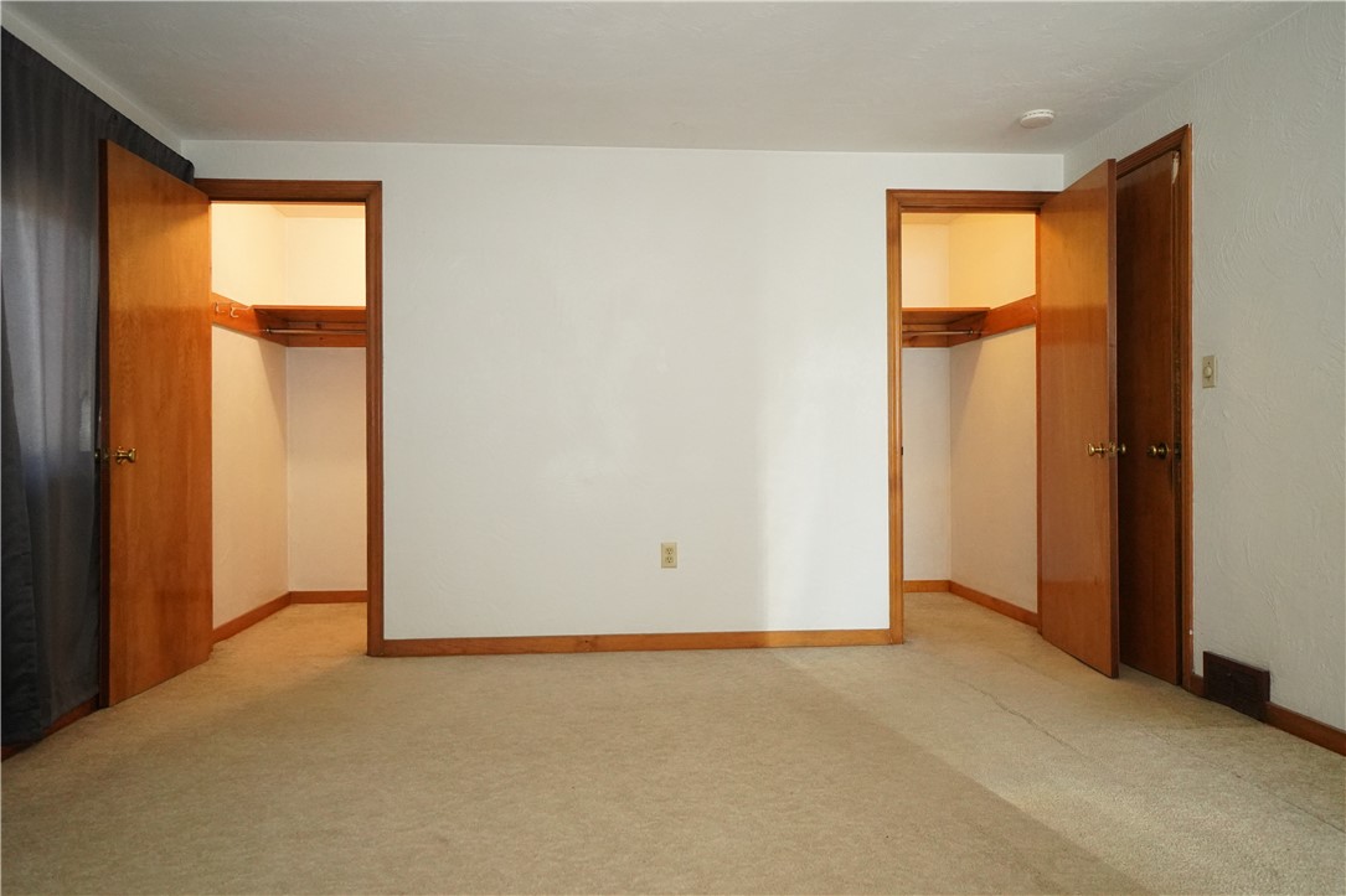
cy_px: 448
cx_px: 673
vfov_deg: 53.1
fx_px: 897
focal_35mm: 24
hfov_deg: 73.8
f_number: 4
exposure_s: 1/160
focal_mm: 16
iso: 5000
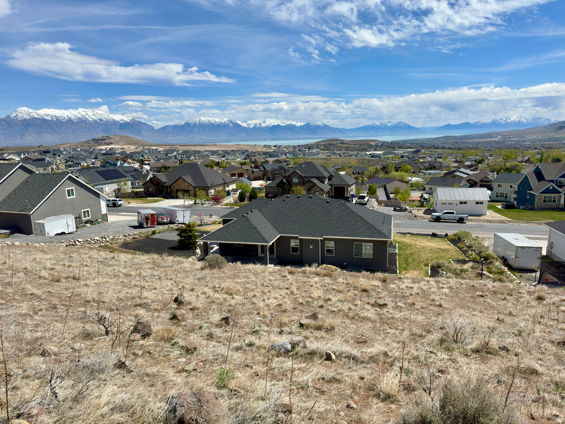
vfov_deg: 56.8
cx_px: 282
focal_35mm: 24
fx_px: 392
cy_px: 212
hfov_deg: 71.6
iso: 100
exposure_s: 1/9434
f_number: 1.78
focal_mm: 6.76
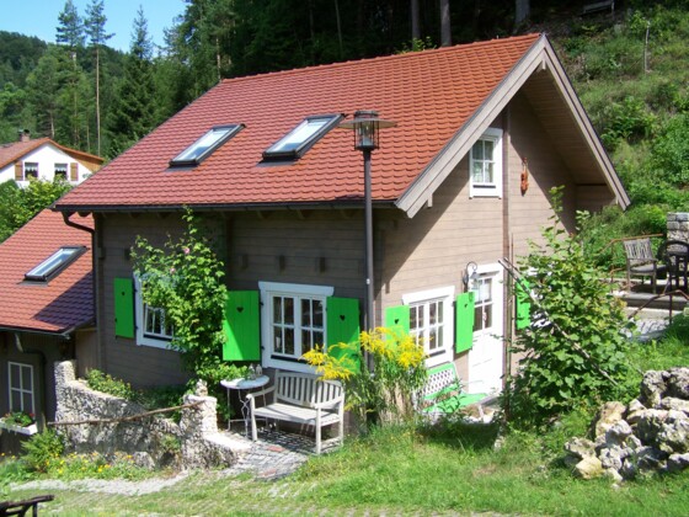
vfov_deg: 37.7
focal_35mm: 38
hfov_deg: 49.0
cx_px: 344
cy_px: 258
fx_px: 756
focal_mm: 6.3
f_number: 4
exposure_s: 1/320
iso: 64
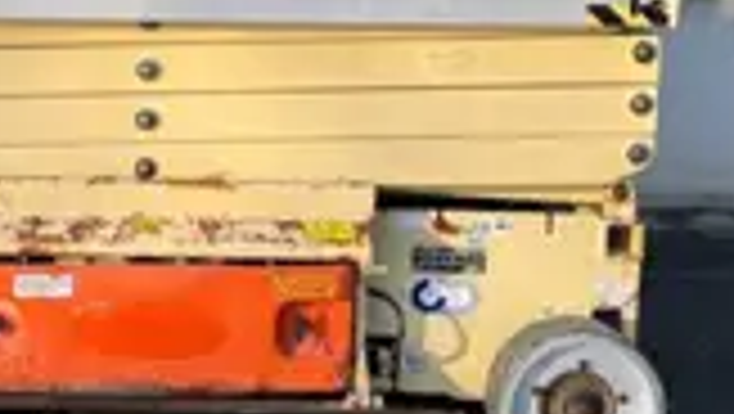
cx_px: 117
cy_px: -4
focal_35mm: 77
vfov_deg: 15.4
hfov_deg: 26.8
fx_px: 1500
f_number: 1.78
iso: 80
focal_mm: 6.76
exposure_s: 1/1139
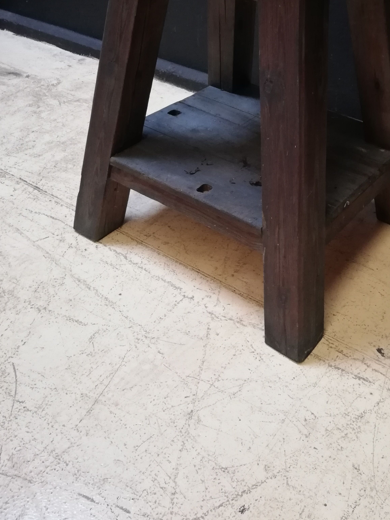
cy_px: 148
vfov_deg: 46.6
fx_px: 586
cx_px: 273
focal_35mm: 39
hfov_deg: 36.3
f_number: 2.2
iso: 500
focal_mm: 3.81
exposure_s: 1/25
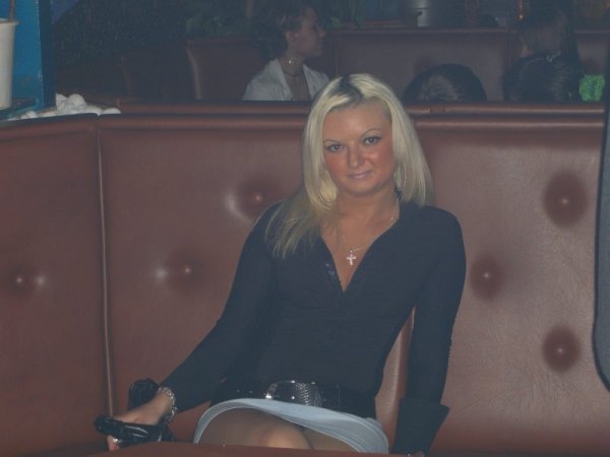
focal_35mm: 80
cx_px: 305
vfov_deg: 18.4
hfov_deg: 24.4
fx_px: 1410
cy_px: 228
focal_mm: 16.6
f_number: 4.4
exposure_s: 1/60
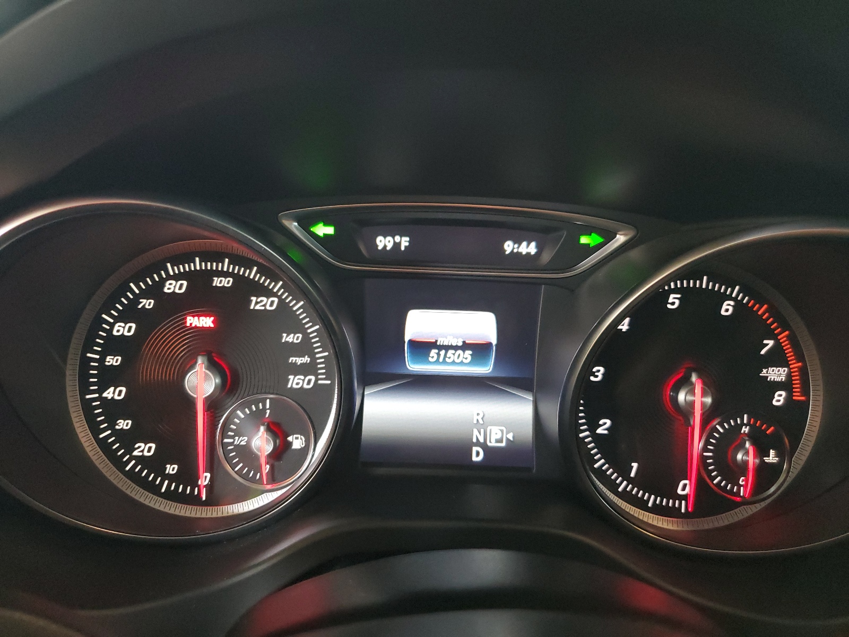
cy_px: 318
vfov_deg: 53.1
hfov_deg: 67.3
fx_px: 638
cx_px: 424
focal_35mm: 26
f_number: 1.5
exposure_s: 1/40
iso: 346
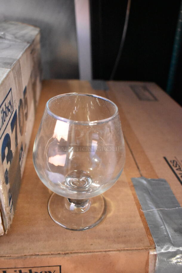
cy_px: 136
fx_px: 204
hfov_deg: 48.0
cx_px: 91
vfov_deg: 67.3
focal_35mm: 27
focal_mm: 18
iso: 9000
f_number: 3.5
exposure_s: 1/125
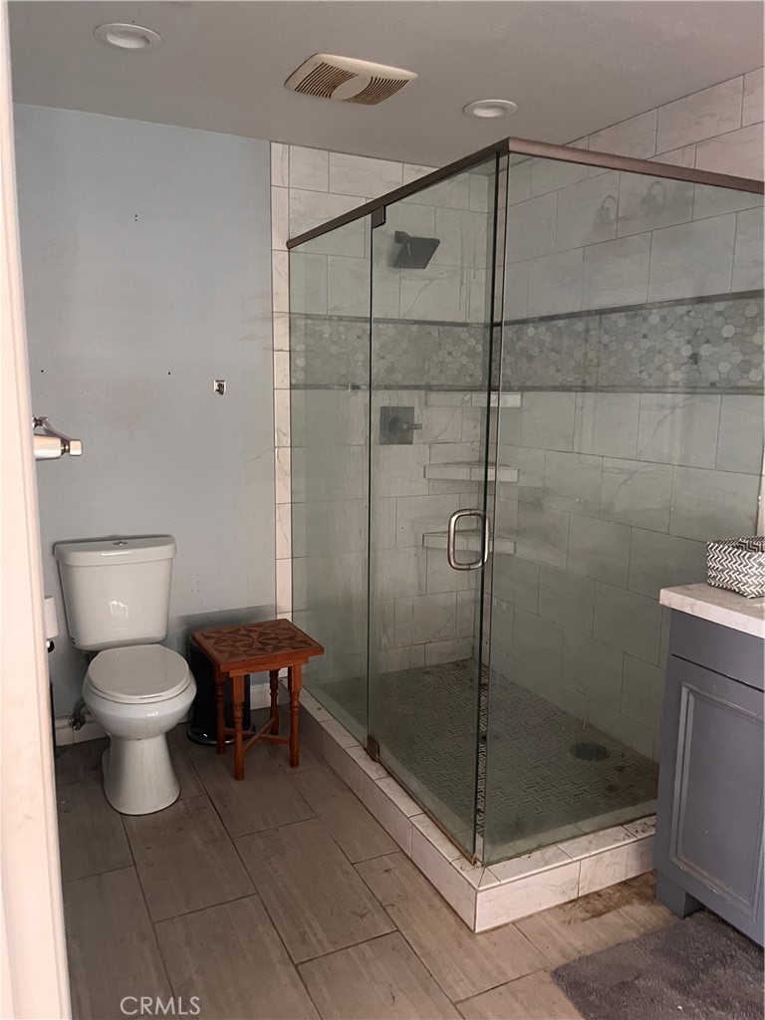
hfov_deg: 53.1
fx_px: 766
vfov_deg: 67.3
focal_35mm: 26
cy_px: 510
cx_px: 382
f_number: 1.6
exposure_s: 1/34
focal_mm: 5.1
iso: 640
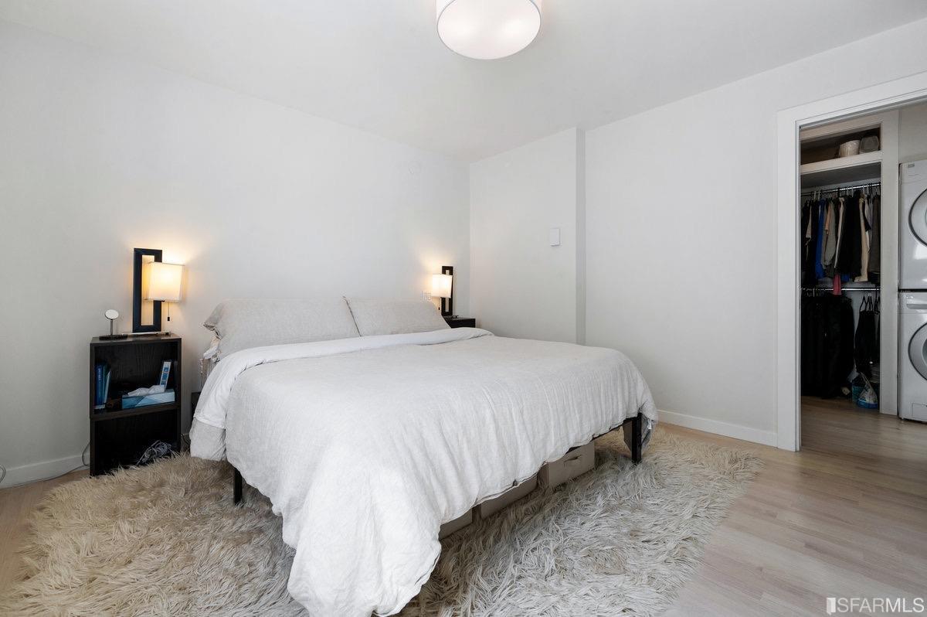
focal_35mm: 15
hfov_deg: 100.4
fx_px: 386
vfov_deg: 77.2
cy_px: 308
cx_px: 464
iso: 400
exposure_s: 1/30
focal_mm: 15
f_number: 9
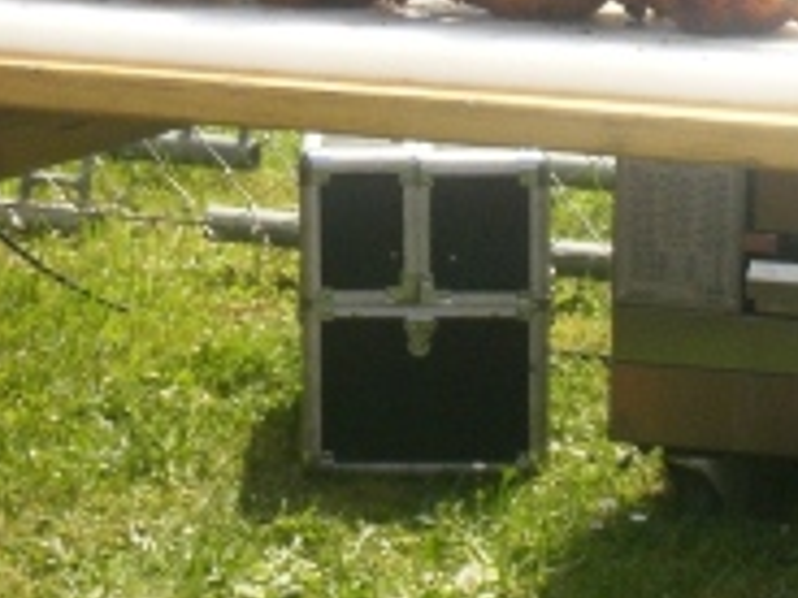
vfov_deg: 5.3
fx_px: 6409
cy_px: -113
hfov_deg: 7.1
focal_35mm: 278
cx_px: 477
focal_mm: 18.9
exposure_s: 1/640
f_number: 5.4
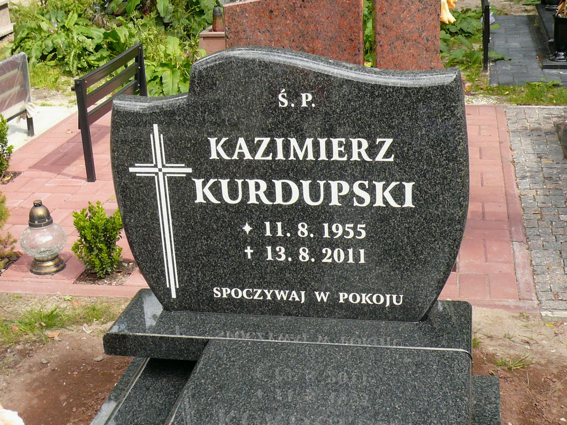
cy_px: 212
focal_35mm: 53
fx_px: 868
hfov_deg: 36.2
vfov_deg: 27.5
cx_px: 284
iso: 100
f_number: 3
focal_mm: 5.7
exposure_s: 1/320
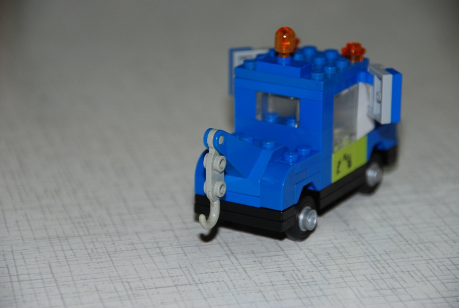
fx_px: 2222
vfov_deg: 7.9
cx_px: 230
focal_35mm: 174
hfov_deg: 11.8
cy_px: 154
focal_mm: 116
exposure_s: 1/60
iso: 400
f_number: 6
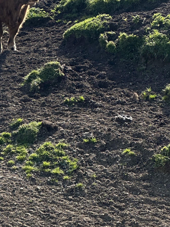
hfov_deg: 8.5
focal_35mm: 174
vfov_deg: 11.2
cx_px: 6
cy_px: -16
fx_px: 1139
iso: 32
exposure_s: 1/555
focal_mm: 9
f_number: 2.8
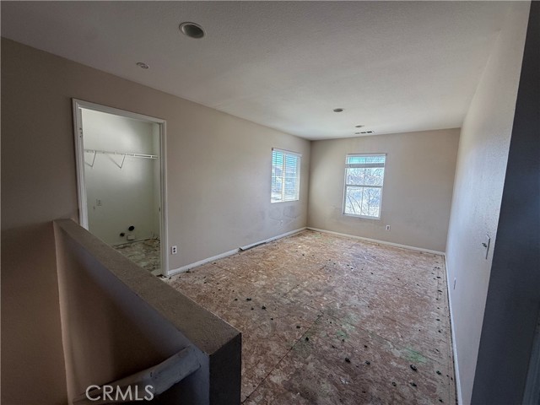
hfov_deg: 102.1
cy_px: 202
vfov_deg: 85.7
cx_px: 270
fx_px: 218
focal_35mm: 14
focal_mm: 2.22
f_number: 2.2
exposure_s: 1/105
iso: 64
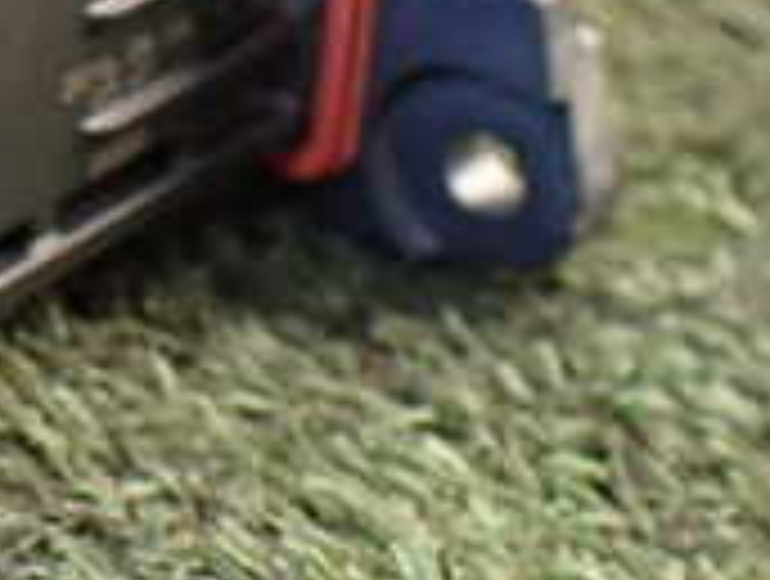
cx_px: -234
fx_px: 2341
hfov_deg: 17.5
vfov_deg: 13.8
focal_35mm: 105
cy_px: -94
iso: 500
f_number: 2.3
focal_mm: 5.4
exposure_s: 1/125
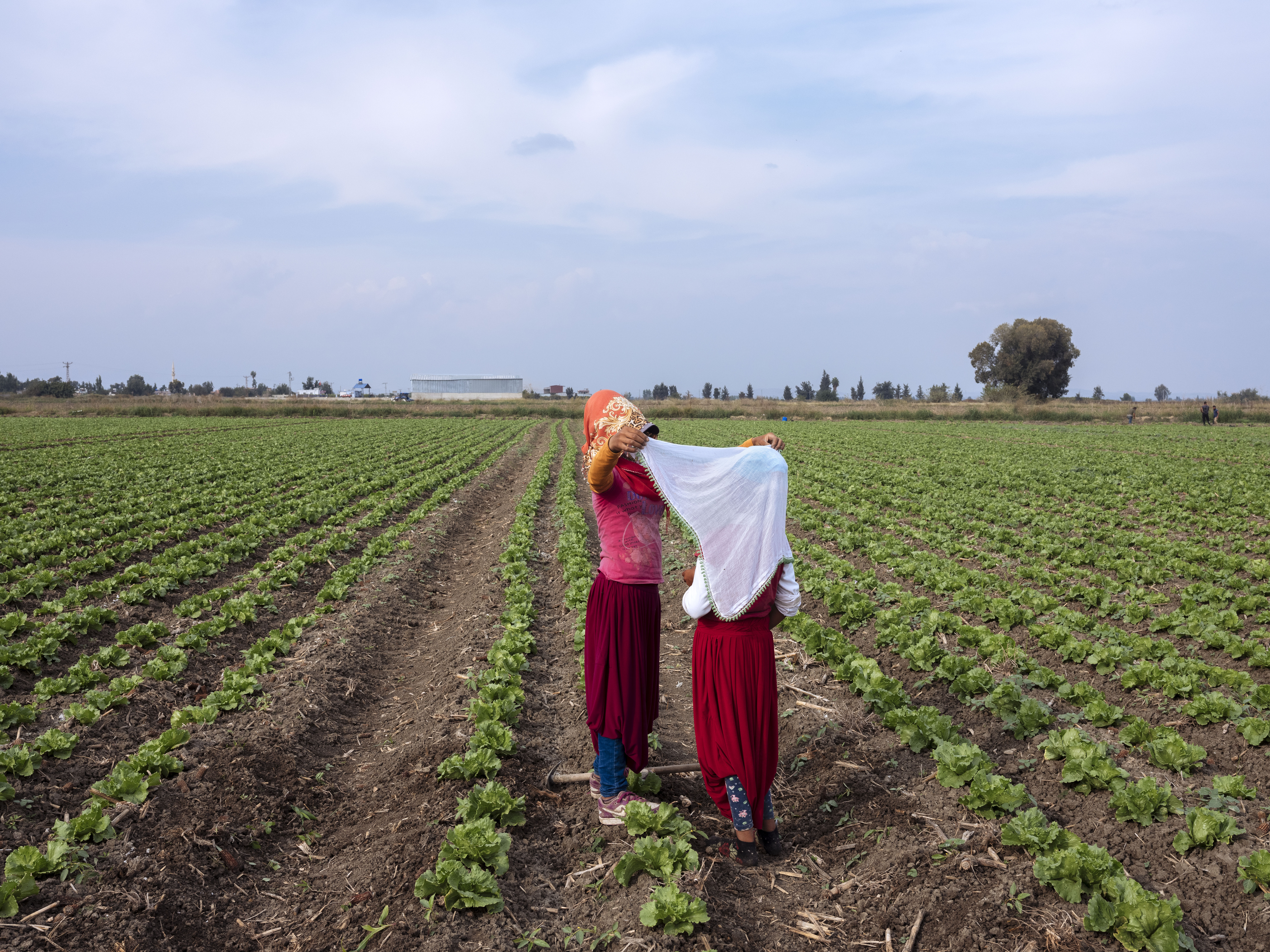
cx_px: 635
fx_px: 1321
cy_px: 476
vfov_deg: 39.7
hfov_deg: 51.4
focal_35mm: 36
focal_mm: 45
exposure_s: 1/500
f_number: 10
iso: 400
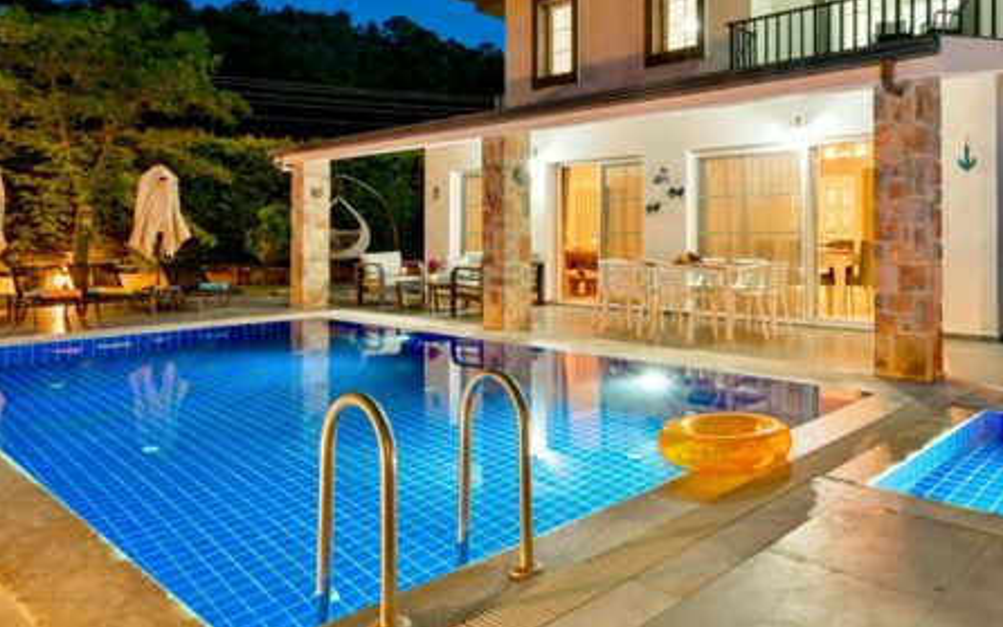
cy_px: 218
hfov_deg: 71.7
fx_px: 656
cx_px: 697
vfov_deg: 50.3
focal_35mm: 24
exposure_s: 5
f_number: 11
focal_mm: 14
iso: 100
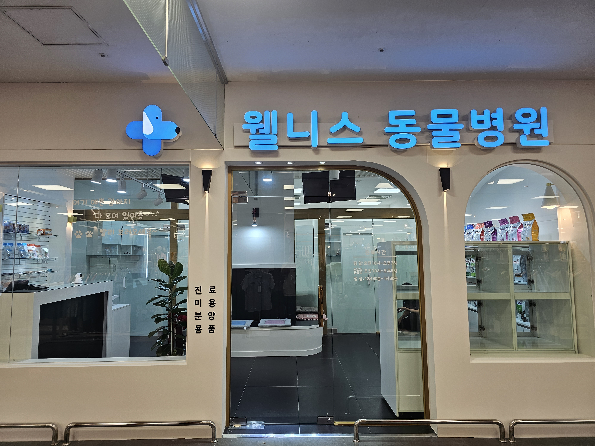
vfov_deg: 58.9
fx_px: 395
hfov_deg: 73.9
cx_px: 298
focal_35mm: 23
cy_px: 223
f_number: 1.7
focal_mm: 6.3
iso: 80
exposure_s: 1/120
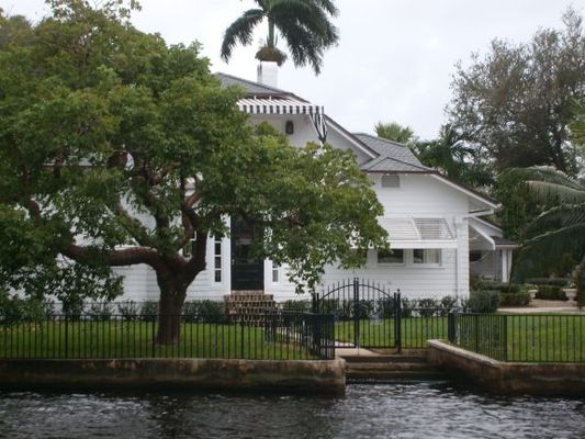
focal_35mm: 81
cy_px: 220
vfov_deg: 18.2
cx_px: 292
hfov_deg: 24.1
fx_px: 1369
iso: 80
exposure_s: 1/125
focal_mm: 13.7
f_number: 4.2
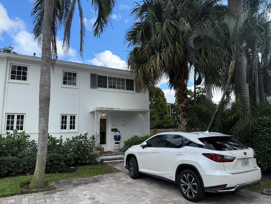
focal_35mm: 25
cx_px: 131
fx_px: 196
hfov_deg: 69.4
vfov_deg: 54.9
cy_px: 98
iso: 100
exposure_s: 1/2445
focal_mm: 6.76
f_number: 1.78
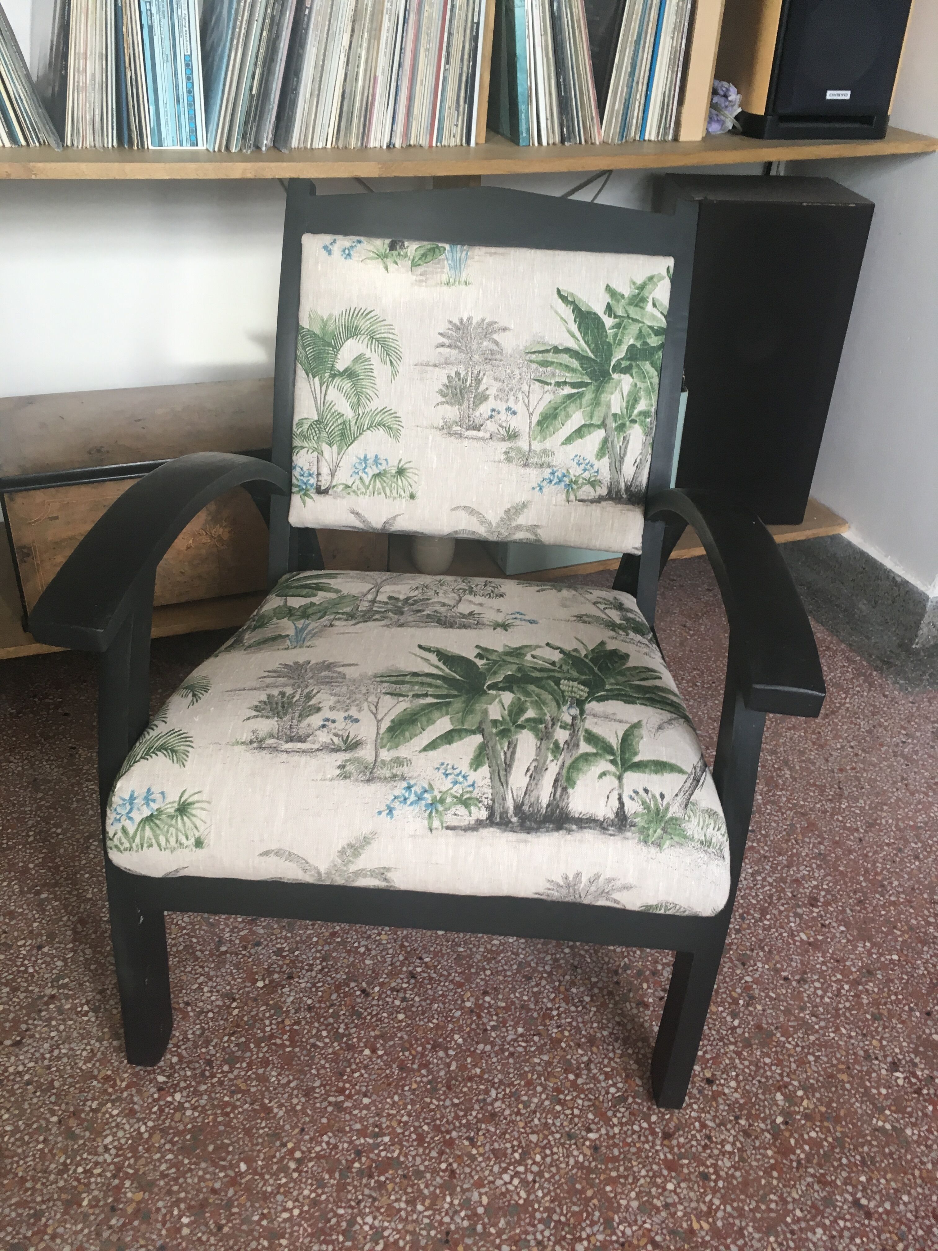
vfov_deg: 61.7
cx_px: 469
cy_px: 626
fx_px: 1048
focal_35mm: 29
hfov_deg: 48.2
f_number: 2.2
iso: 32
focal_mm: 4.15
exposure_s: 1/33
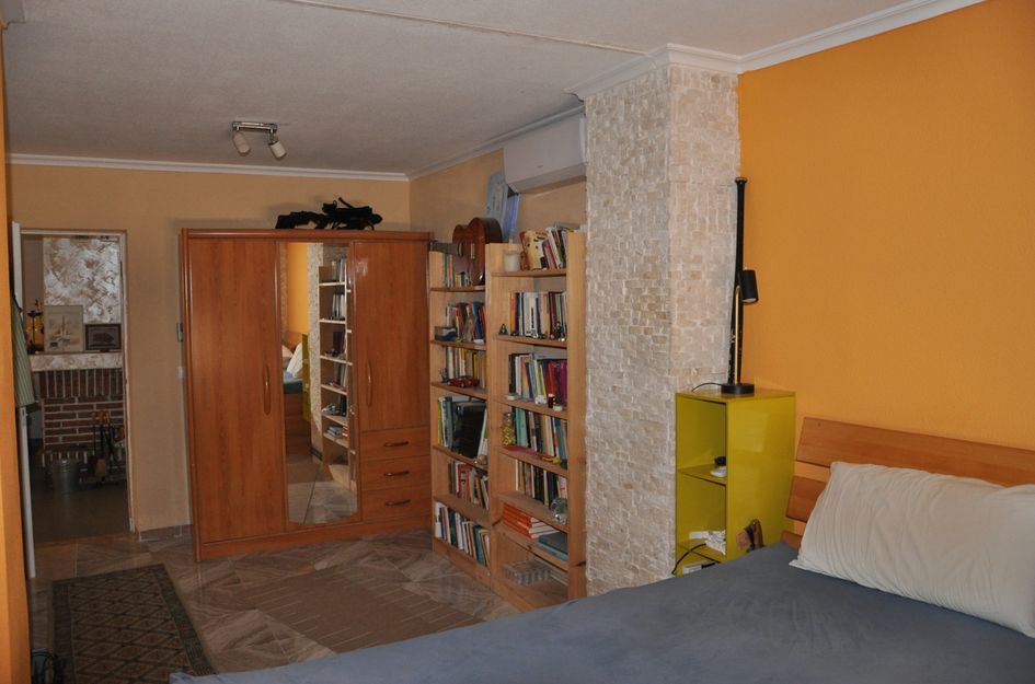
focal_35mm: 27
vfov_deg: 47.7
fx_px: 774
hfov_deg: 67.5
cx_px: 518
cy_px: 342
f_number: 3.5
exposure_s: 1/60
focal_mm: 18
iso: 800
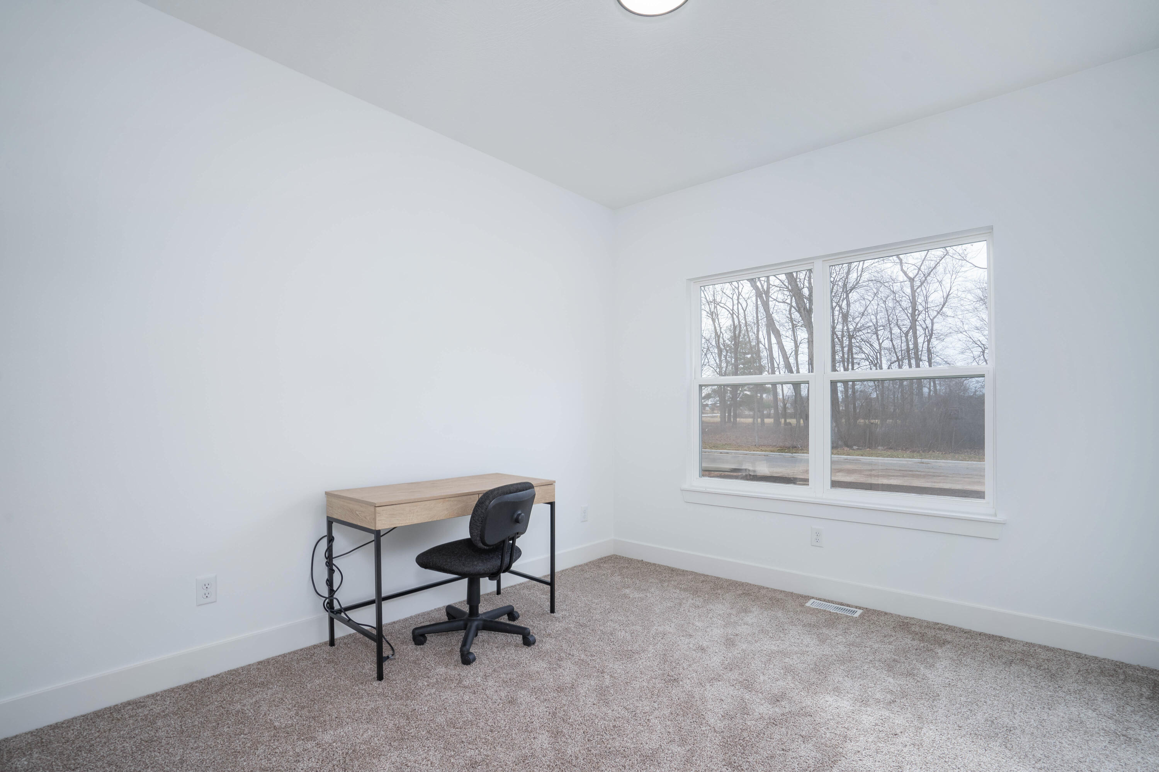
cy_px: 386
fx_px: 515
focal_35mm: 16
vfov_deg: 73.7
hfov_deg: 96.7
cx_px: 580
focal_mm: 16
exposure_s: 1/125
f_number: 9
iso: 400
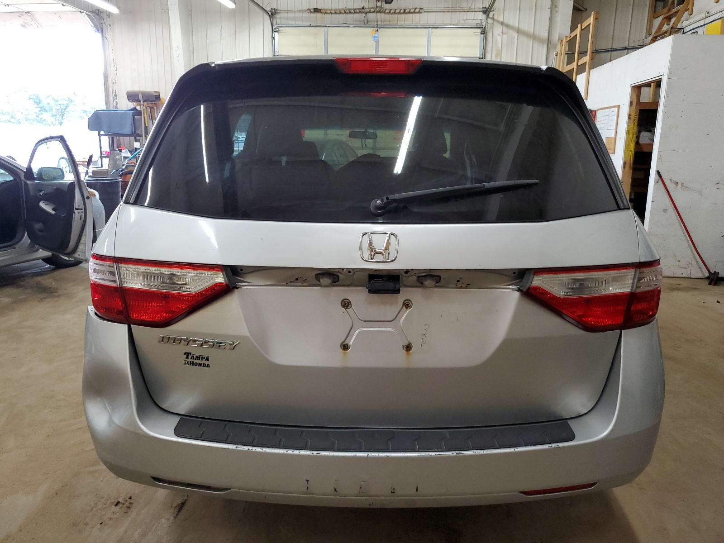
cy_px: 272
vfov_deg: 53.1
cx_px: 362
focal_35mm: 26
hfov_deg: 67.3
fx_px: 544
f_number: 1.5
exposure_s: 1/60.2
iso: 133
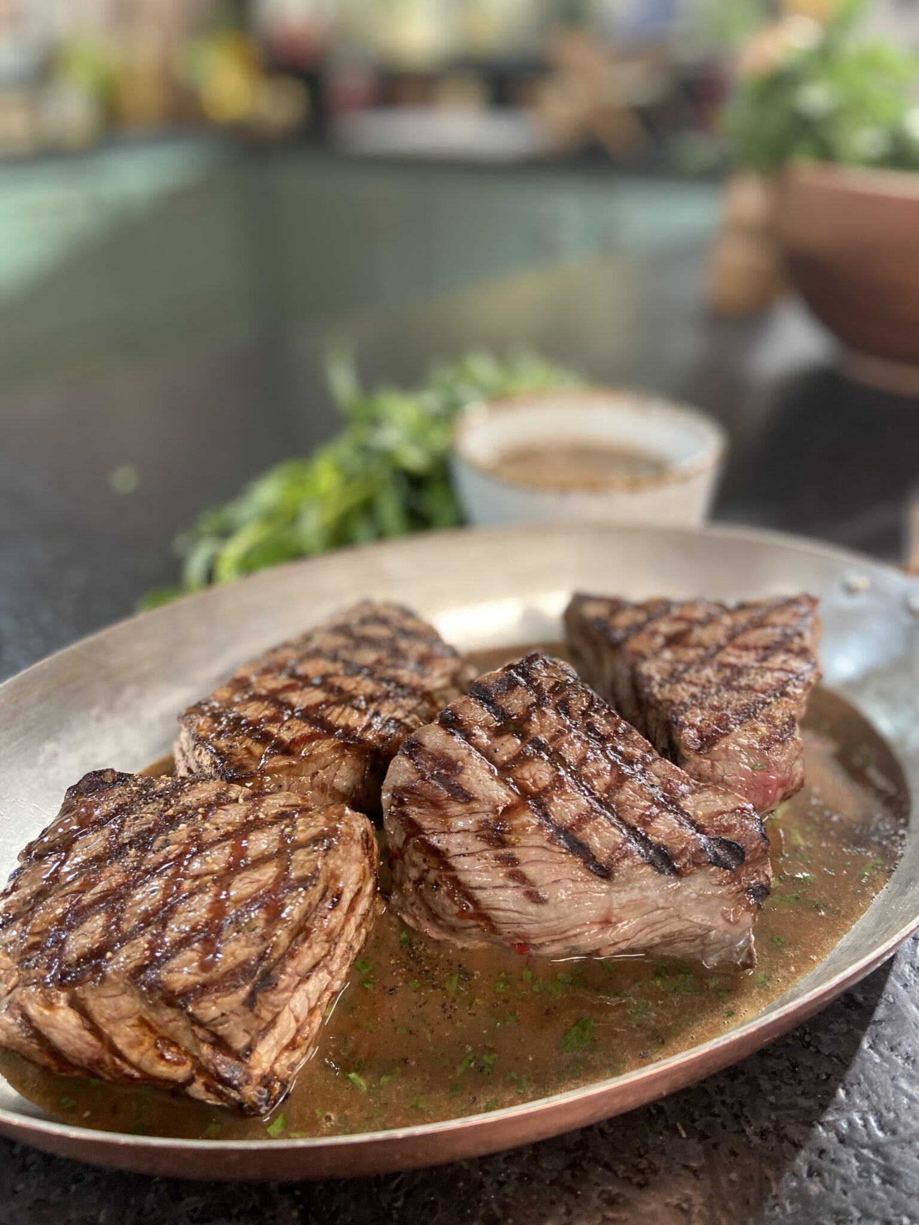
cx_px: 460
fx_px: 920
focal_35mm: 26
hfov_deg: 53.1
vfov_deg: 67.3
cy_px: 612
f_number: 1.8
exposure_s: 1/56
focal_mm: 4.25
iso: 125
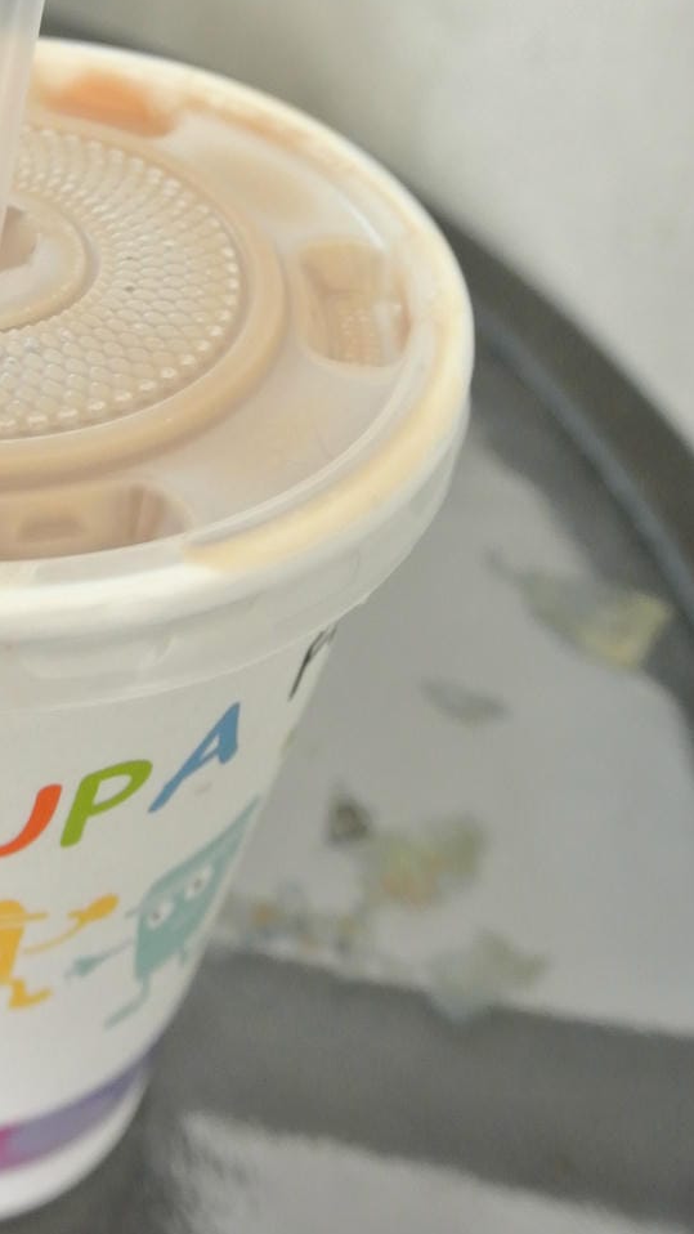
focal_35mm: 53
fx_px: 1734
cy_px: 357
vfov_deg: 38.5
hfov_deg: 21.5
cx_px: -73
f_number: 3.5
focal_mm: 10
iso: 800
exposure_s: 1/25
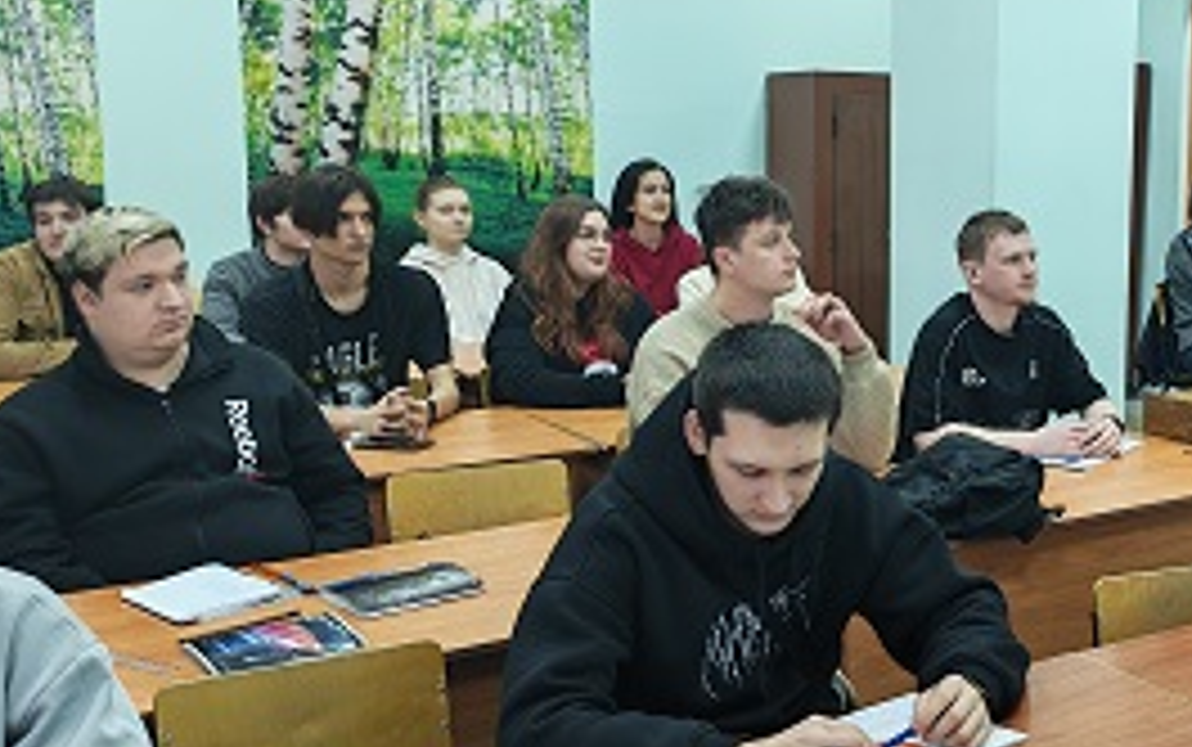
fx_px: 1560
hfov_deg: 40.2
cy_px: 344
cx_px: 949
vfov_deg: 26.9
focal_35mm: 48
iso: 640
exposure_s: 1/50
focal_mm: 6.12
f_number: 1.9
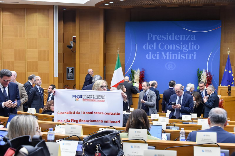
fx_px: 313
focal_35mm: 48
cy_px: 78
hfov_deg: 41.1
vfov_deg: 28.0
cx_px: 118
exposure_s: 1/200
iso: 5000
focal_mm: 48
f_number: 6.3
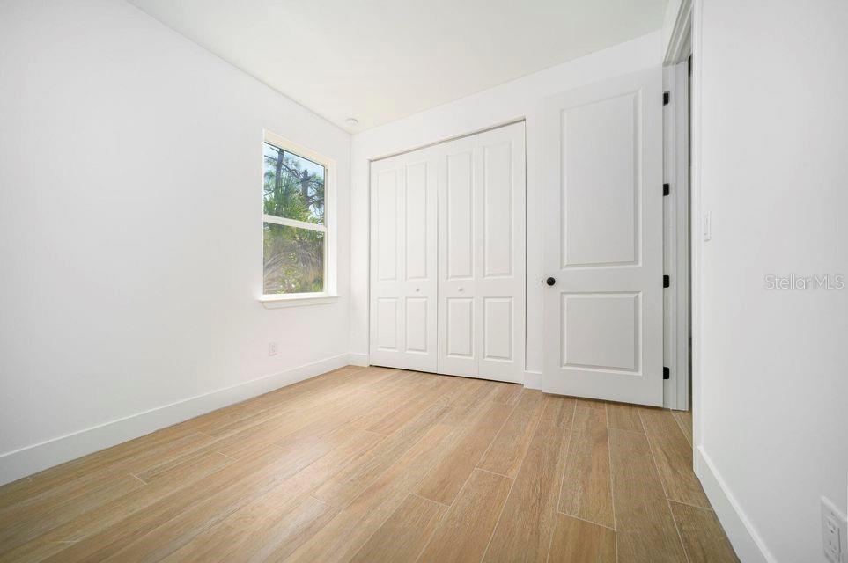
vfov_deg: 81.1
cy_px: 282
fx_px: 329
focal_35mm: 14
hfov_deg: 104.3
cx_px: 424
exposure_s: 1/30
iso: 400
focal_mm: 14
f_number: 9
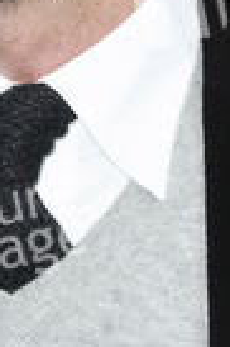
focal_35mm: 636
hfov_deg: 2.2
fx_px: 6114
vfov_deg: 3.2
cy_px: -139
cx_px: 32
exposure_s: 1/200
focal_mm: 145
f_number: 4.5
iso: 320
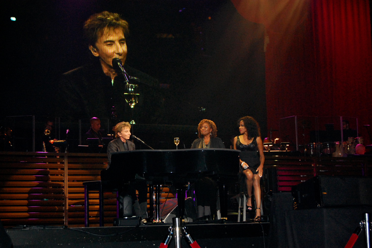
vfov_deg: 18.9
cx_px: 186
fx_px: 743
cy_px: 124
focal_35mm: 72
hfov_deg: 28.1
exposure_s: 1/60
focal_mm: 48
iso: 1600
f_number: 5.6
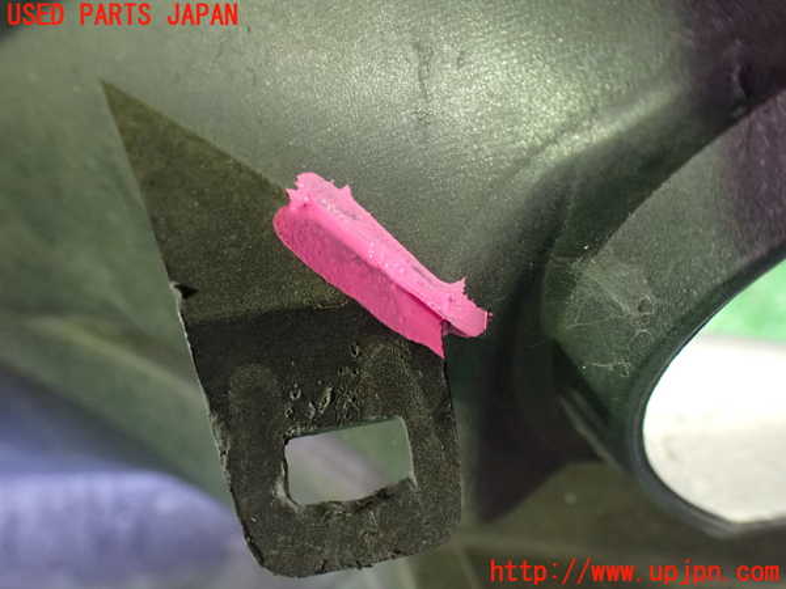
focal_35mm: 30
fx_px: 681
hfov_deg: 60.0
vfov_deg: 46.8
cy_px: 294
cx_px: 393
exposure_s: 1/30
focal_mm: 5.4
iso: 1250
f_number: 2.3
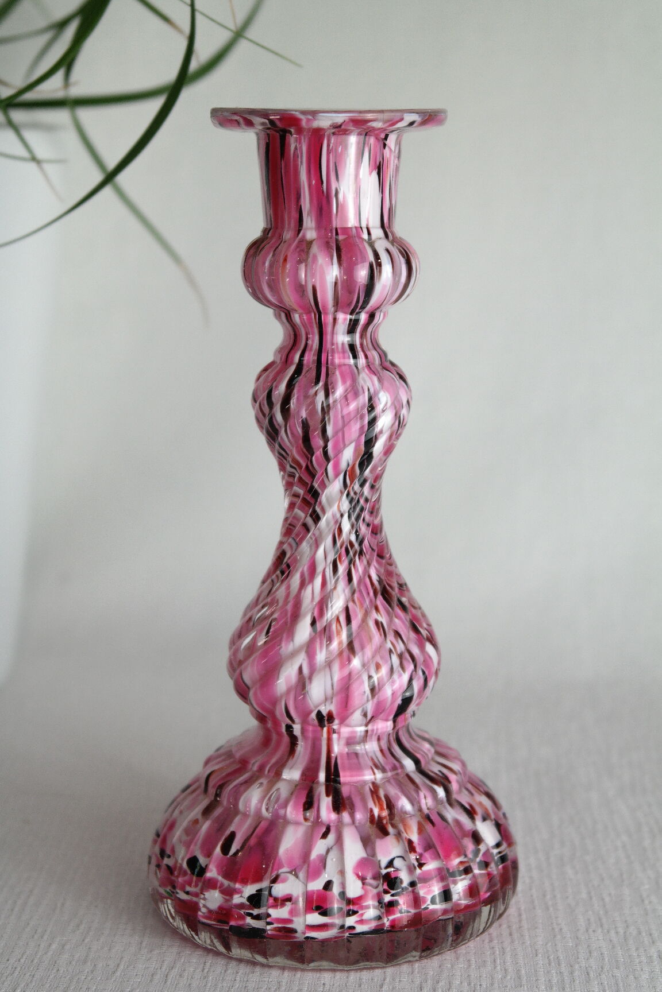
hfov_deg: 19.7
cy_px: 496
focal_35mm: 69
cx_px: 331
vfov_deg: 29.2
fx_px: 1903
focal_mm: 45
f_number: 5.6
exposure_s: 1/80
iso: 400
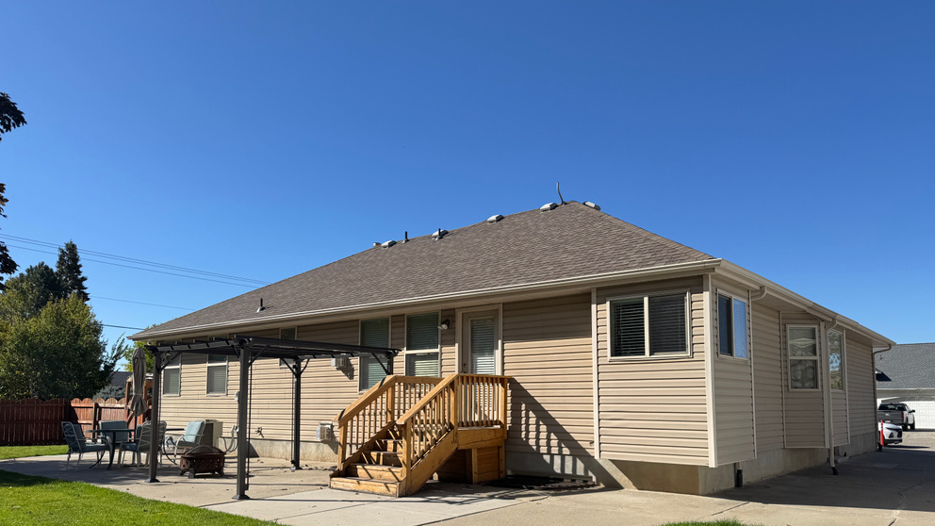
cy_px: 340
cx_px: 480
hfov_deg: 69.8
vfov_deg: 42.4
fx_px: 669
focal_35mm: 27
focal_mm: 6.76
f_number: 1.78
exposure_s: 1/4950
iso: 80
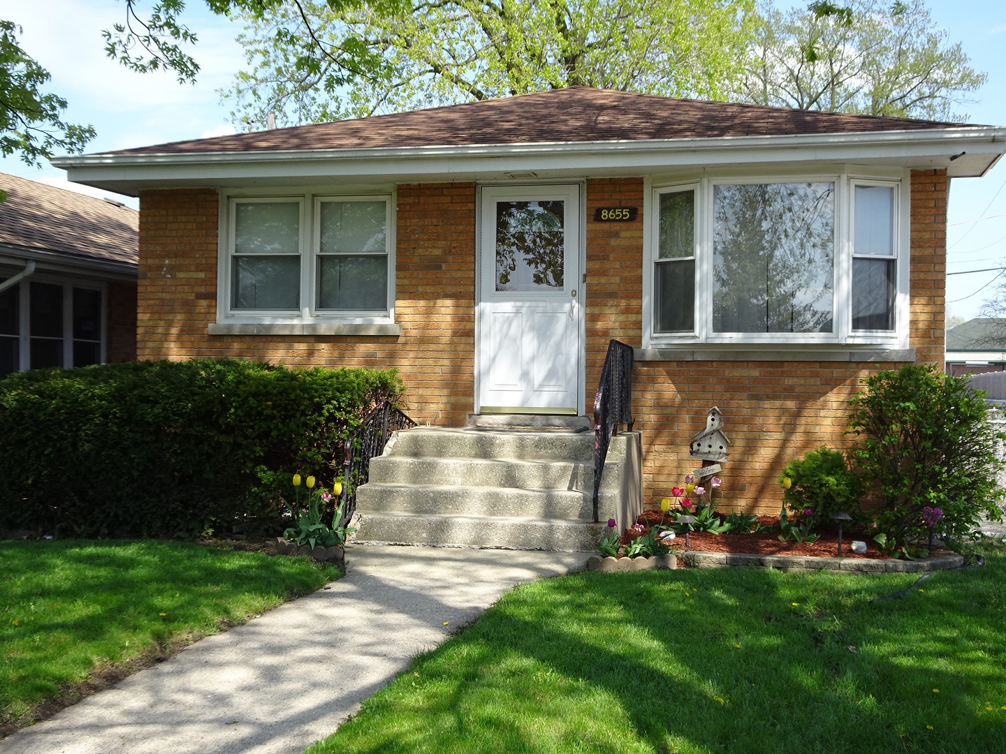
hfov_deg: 43.9
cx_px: 503
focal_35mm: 43
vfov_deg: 33.6
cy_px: 377
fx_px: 1250
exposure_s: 1/250
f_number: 4
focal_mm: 7.3
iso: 80
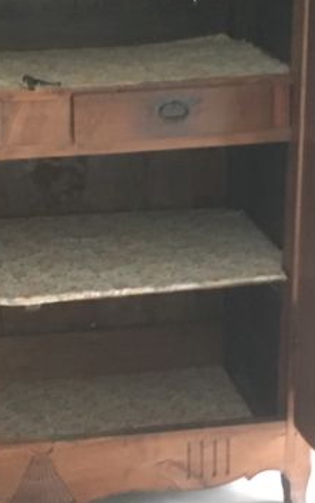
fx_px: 1194
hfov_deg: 14.9
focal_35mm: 87
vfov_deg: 23.5
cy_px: 110
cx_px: 61
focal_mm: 4.15
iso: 500
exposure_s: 1/17
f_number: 2.2
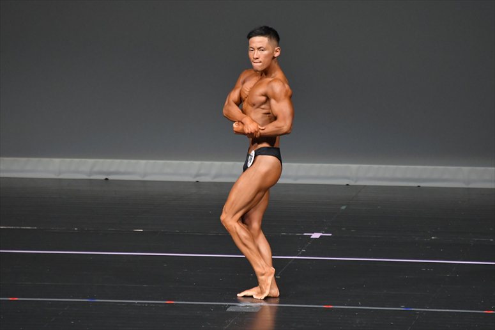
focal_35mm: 450
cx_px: 248
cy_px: 165
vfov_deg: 3.1
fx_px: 6185
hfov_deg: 4.6
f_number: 5.6
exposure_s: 1/400
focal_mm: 300
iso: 4000
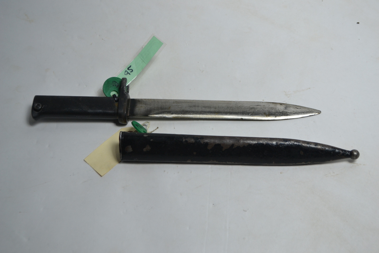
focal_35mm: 48
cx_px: 190
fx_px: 505
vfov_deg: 28.1
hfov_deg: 41.1
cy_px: 126
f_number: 4.8
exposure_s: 1/20
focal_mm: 32
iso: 400
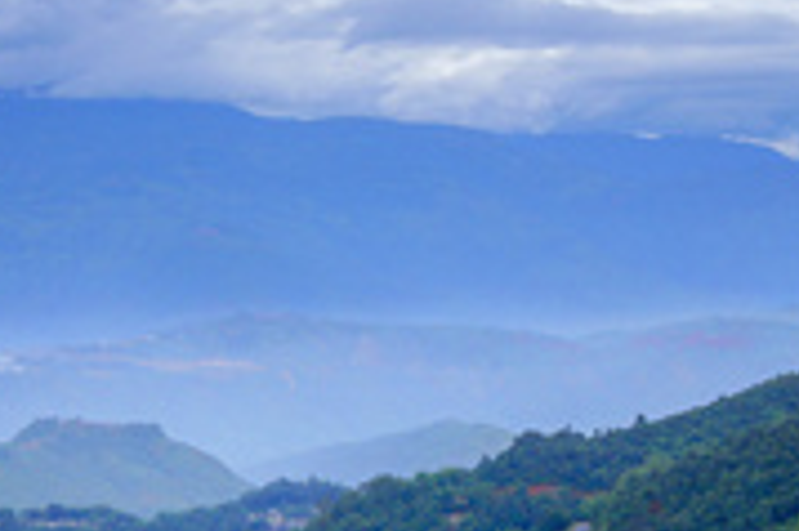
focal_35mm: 126
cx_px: 335
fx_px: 2794
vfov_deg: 10.8
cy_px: 359
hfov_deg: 16.3
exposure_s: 1/125
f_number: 16
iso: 200
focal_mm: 30
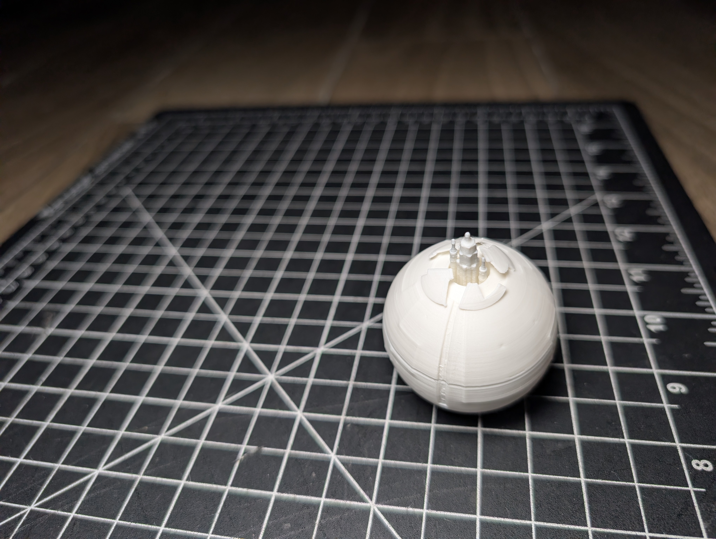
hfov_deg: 71.5
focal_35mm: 24
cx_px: 358
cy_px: 270
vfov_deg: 56.9
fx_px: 497
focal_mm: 6.9
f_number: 1.68
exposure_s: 1/150
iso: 31
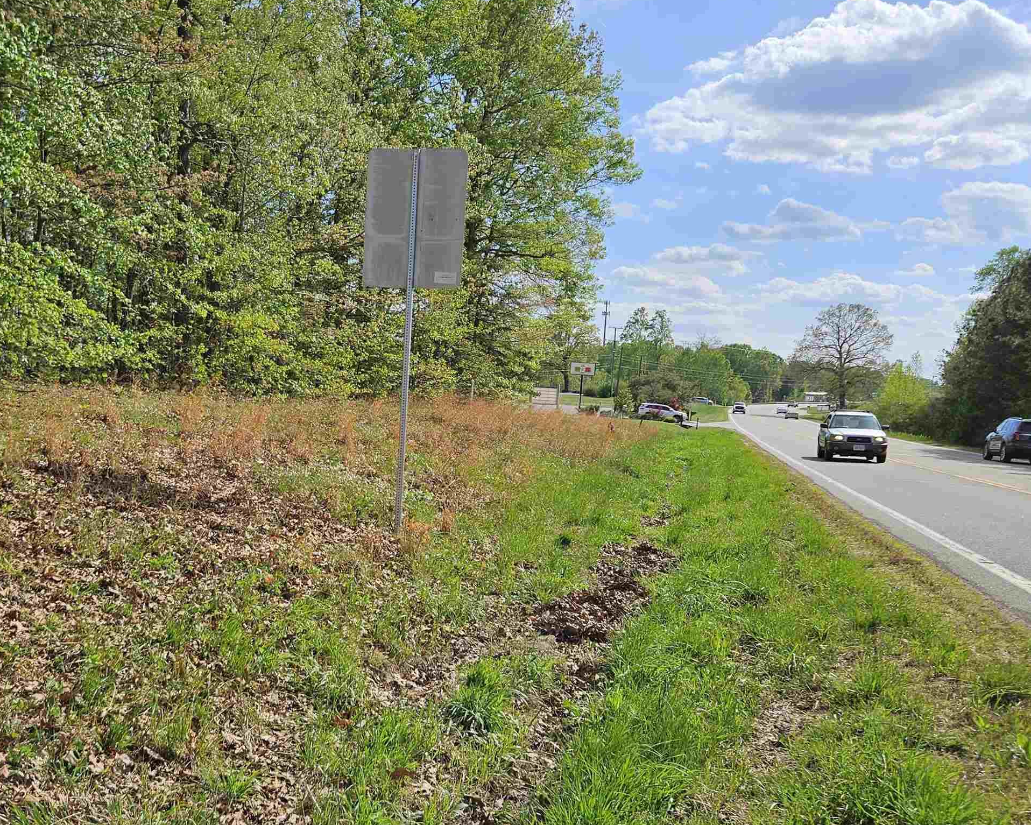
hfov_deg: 49.7
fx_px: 1099
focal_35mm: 36
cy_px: 500
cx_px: 373
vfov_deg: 40.9
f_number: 1.8
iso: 25
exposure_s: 1/2476
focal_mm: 5.4
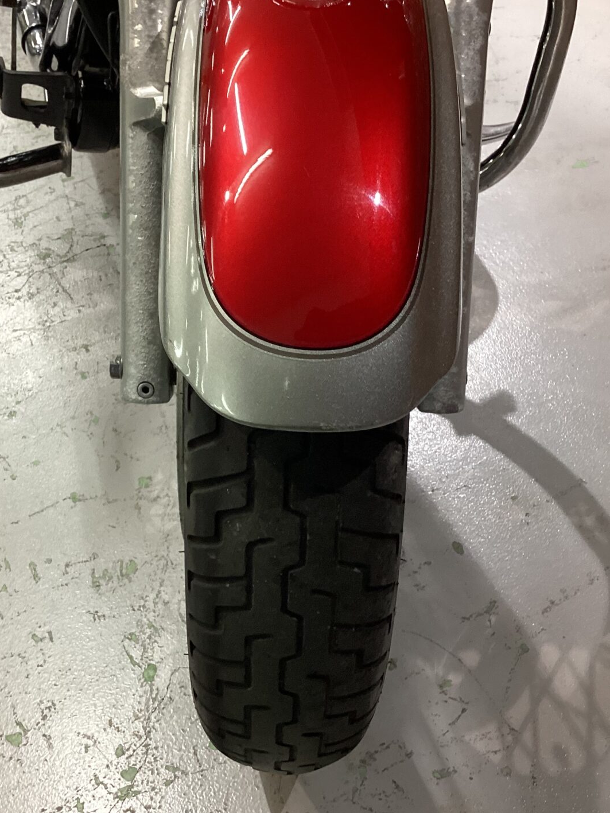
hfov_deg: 34.3
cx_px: 273
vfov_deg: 44.8
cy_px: 400
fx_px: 987
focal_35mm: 42
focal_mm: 3.3
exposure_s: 1/50
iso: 125
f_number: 2.4
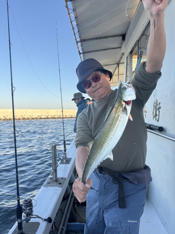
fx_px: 162
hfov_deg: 56.8
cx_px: 88
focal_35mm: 24
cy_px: 117
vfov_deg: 71.6
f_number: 1.78
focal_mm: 6.76
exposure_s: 1/1076
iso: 80
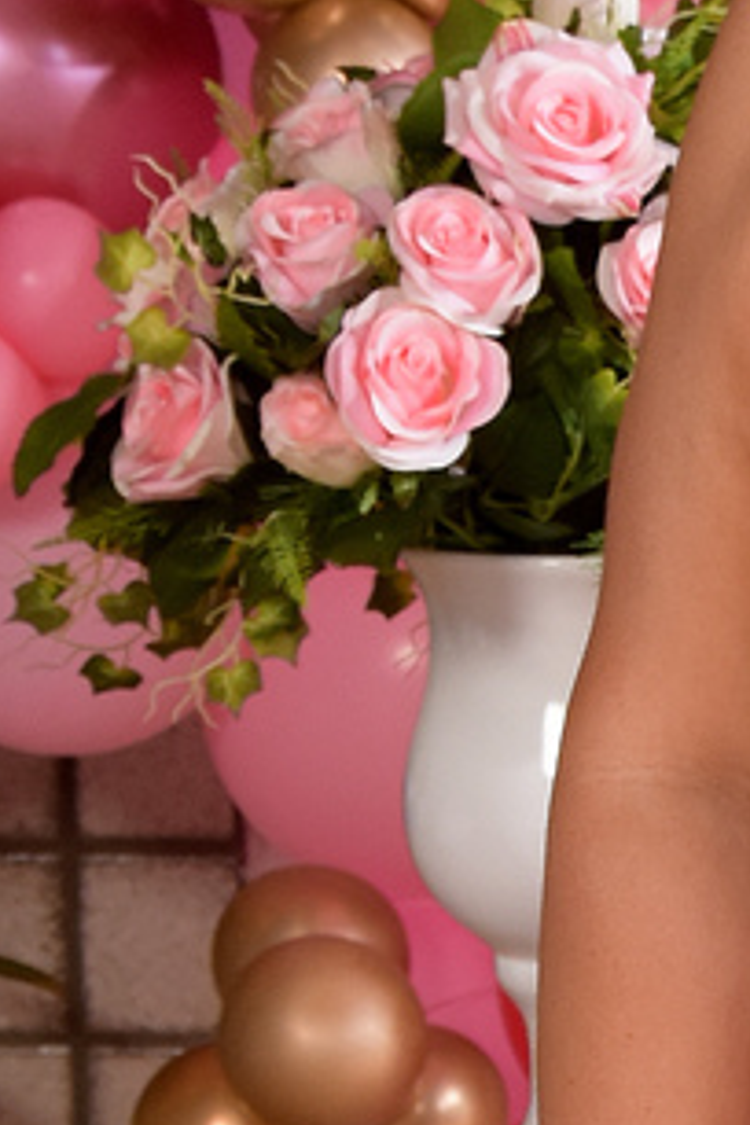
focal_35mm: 309
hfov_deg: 4.3
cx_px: 1838
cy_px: 1599
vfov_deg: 6.6
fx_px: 9654
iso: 500
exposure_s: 1/200
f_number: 8
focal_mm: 35
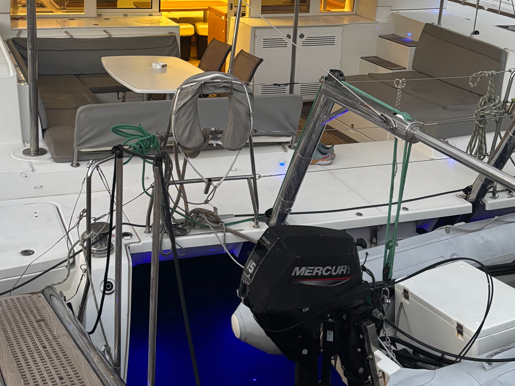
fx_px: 580
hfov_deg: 47.8
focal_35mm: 39
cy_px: 127
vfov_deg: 36.4
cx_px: 239
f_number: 1.6
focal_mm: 5.96
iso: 500
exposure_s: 1/58
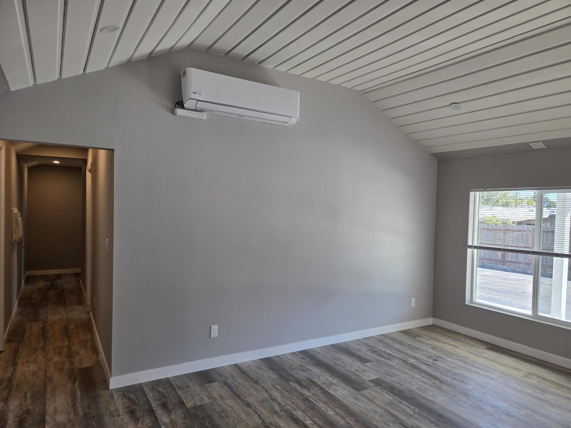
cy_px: 214
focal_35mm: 23
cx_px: 286
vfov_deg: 58.9
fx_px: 379
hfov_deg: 73.9
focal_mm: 5.4
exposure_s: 1/120
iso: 40
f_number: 1.8
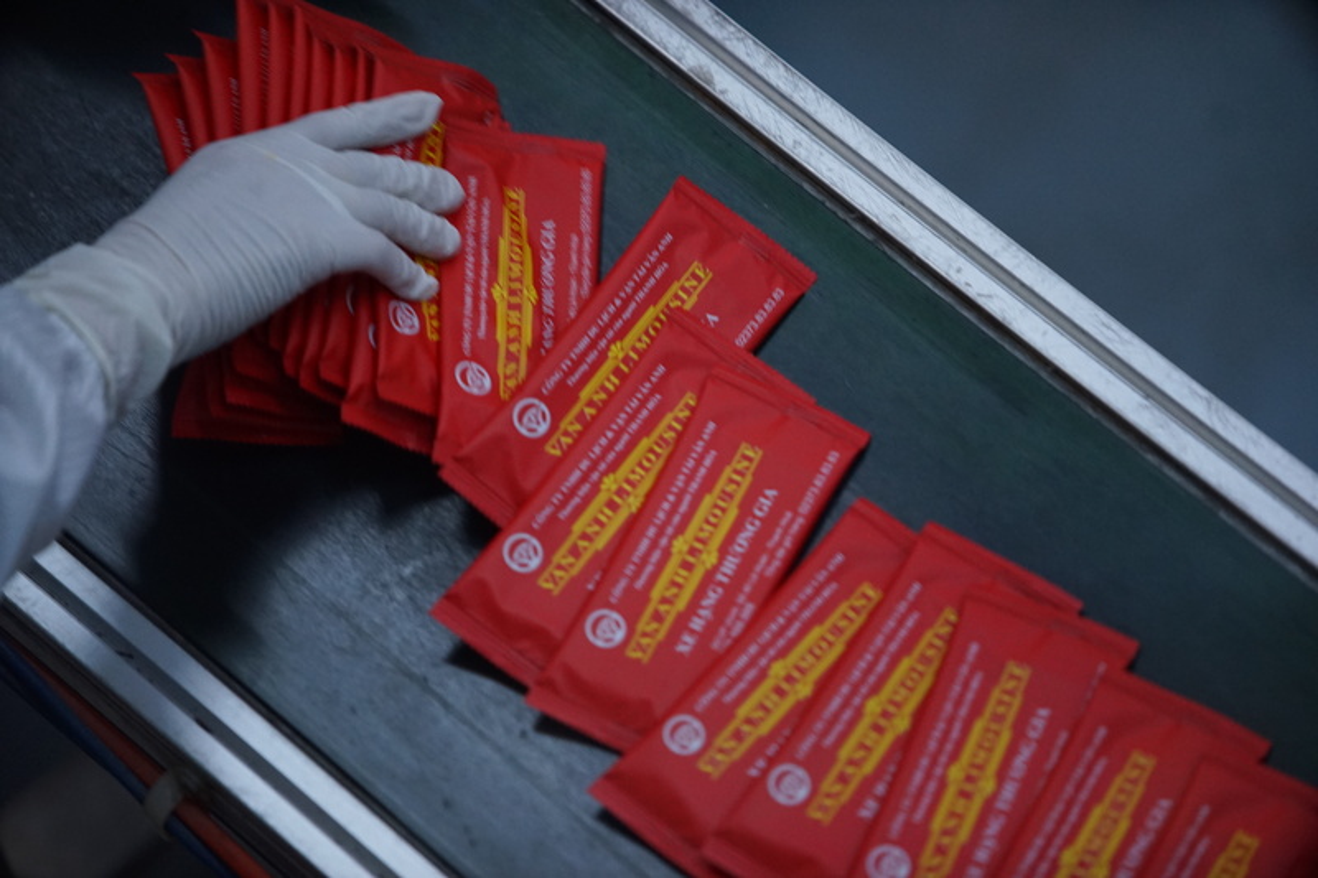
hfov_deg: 10.6
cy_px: 439
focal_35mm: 195
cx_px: 659
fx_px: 7137
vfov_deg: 7.0
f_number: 2.8
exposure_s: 1/500
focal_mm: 195
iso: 2500
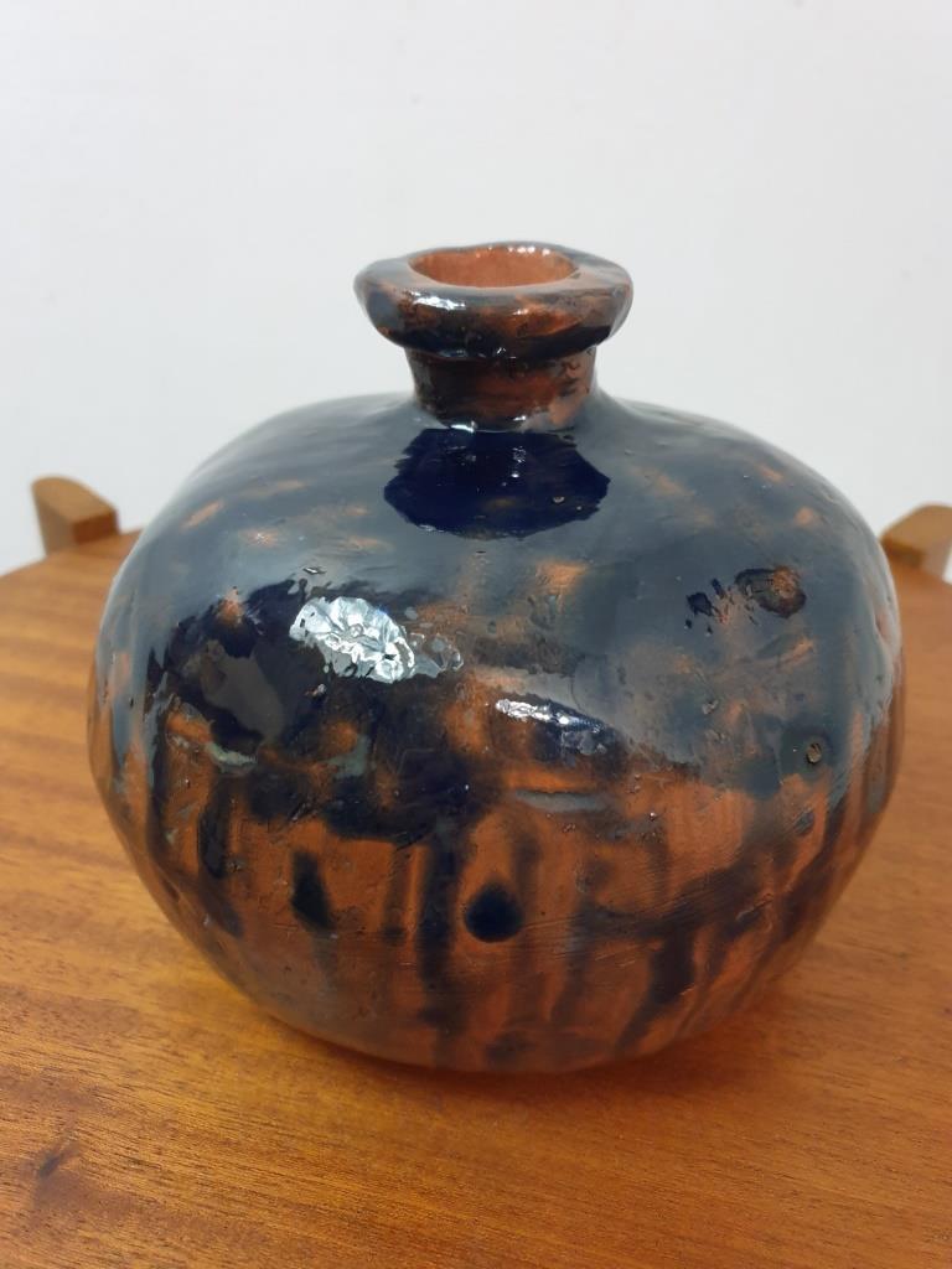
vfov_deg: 67.3
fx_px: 953
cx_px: 476
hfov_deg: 53.1
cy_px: 634
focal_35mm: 26
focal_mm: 4.3
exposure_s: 1/25
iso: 320
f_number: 1.5
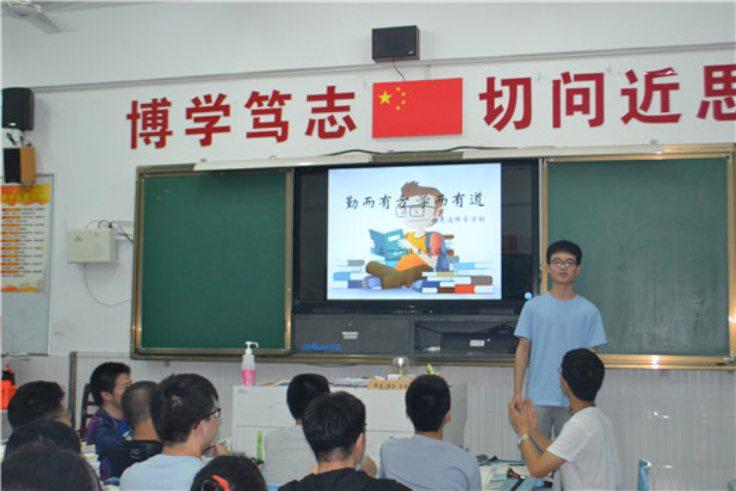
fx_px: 981
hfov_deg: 41.1
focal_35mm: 48
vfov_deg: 28.1
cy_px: 246
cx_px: 368
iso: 1600
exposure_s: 1/60
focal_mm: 32
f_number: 4.8
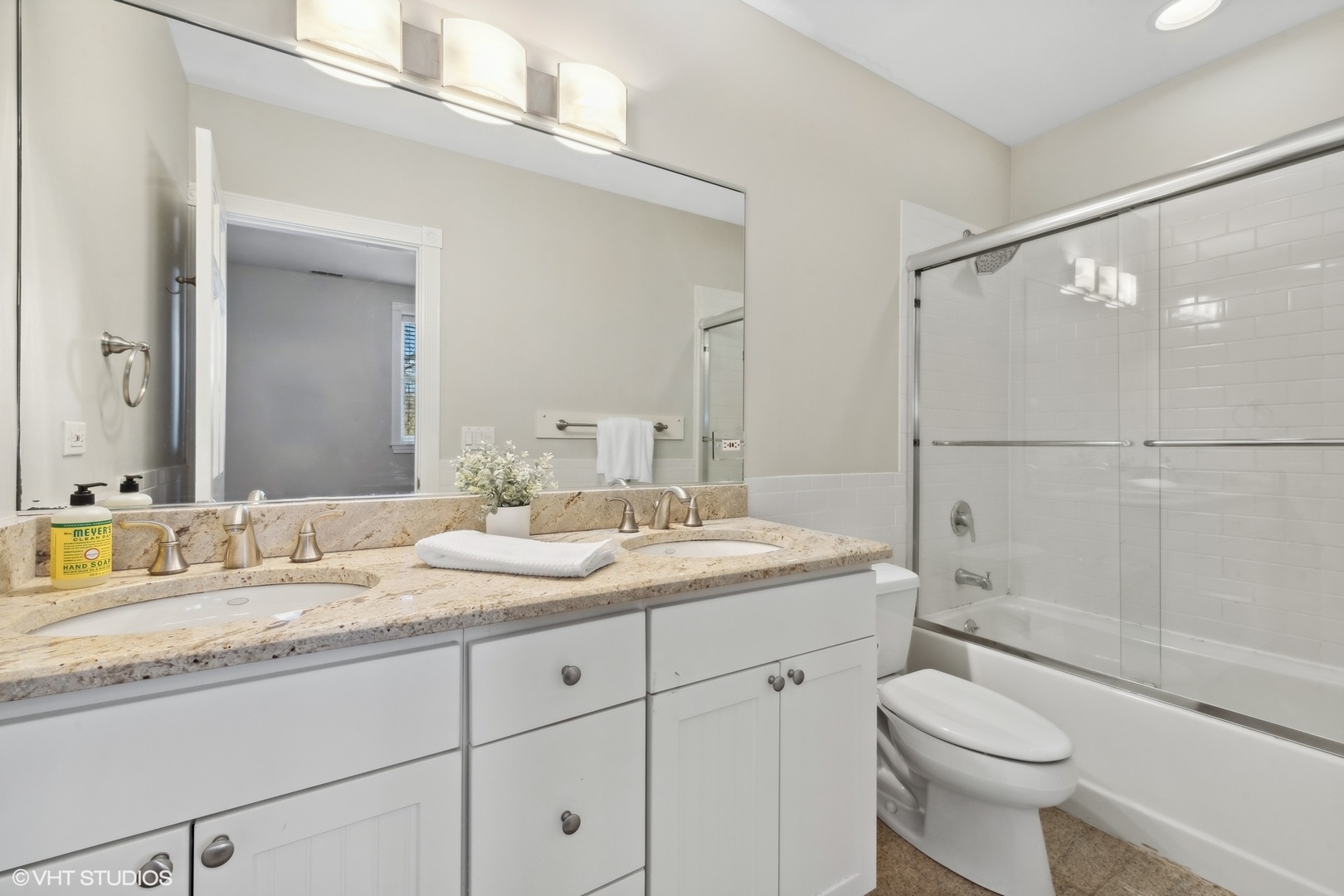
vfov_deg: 77.3
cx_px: 672
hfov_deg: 100.4
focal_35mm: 15
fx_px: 560
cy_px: 448
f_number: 9.5
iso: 200
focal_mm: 15
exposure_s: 1/15
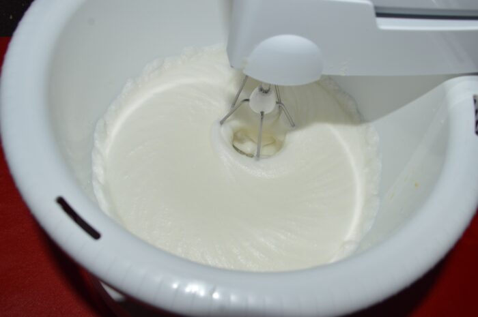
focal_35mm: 33
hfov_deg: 57.3
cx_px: 239
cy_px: 158
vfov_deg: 39.9
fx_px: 438
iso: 100
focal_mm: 22
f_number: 8
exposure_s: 1/60
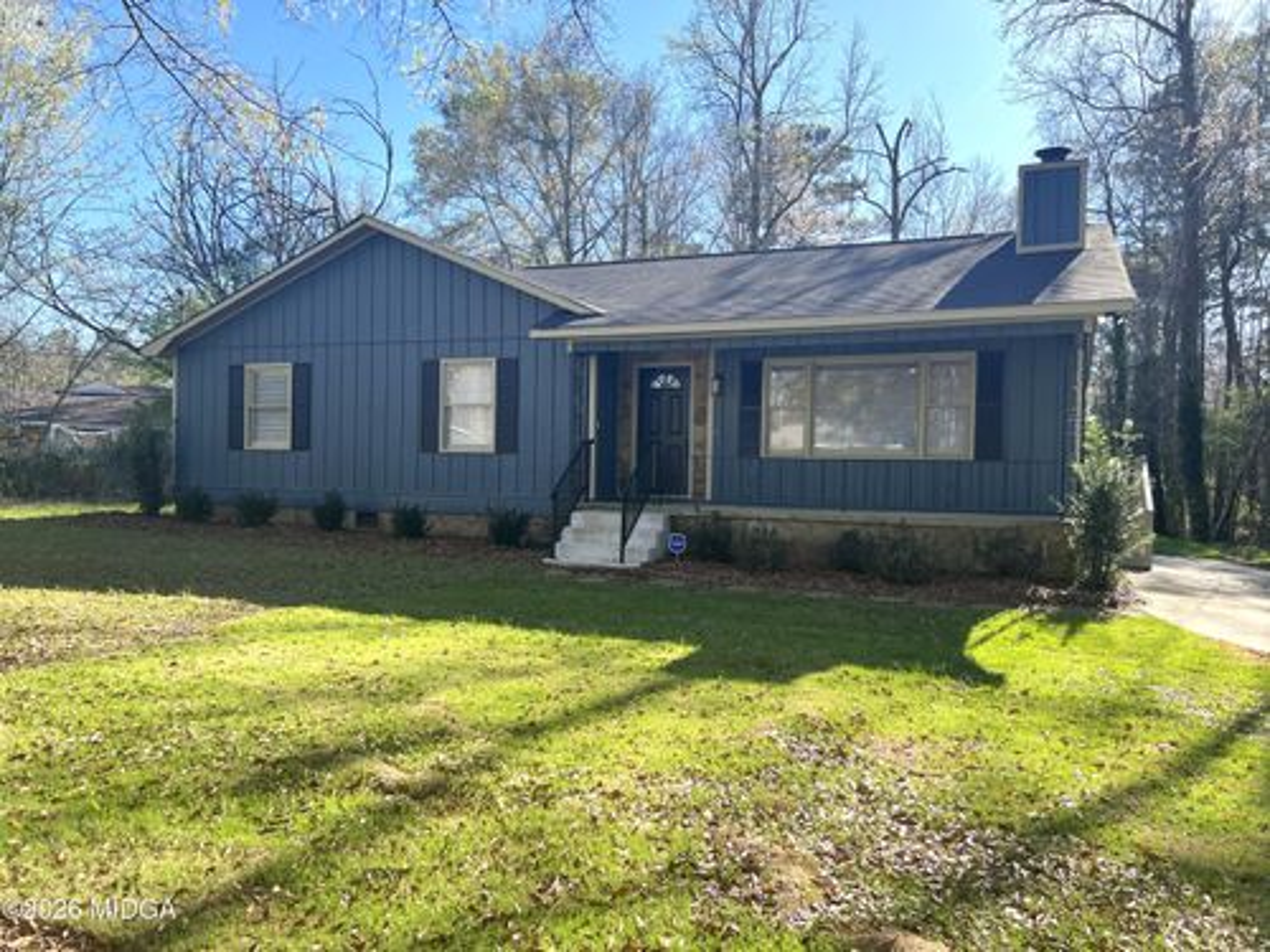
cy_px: 476
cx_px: 635
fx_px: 954
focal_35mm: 26
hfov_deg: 67.3
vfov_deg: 53.1
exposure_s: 1/880
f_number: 1.5
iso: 50
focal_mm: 5.7
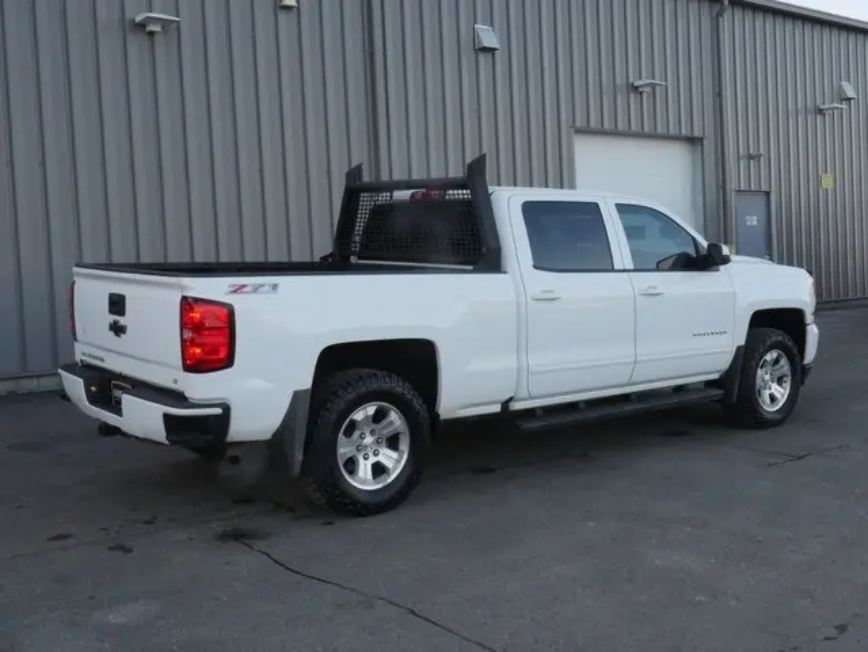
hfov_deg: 46.8
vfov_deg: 36.0
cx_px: 434
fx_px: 1004
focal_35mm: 40
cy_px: 326
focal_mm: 20
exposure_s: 1/60
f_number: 20
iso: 1600
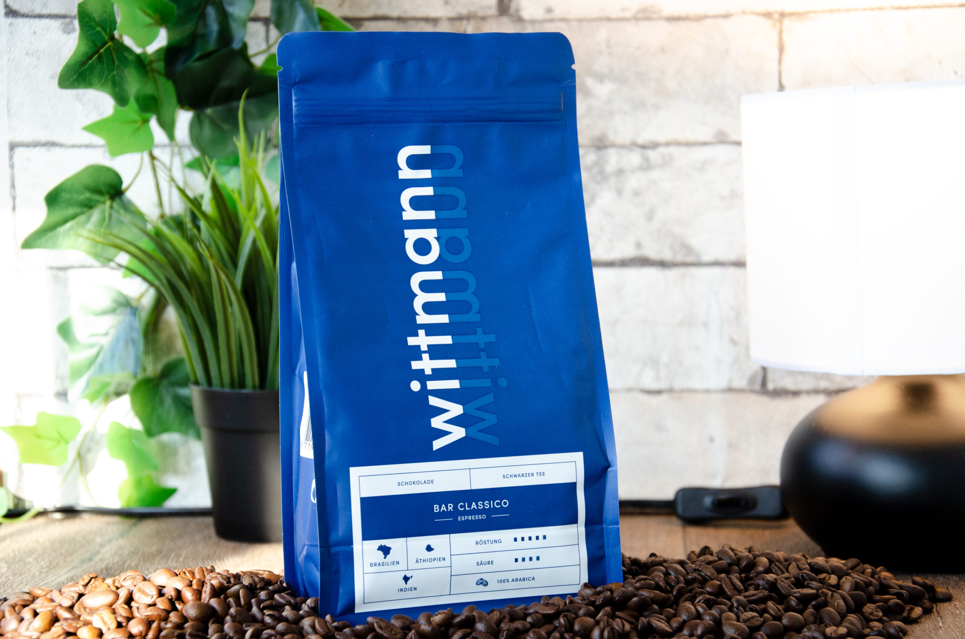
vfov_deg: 15.6
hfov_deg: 23.4
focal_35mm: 87
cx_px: 482
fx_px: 2327
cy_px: 320
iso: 800
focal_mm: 58
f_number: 5
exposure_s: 1/100
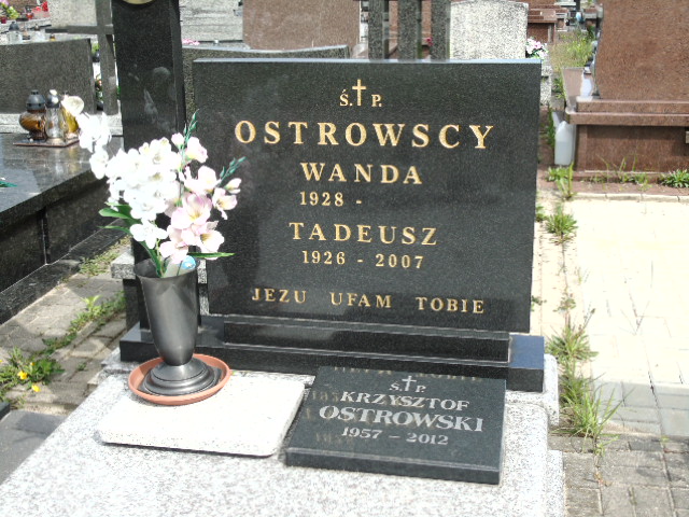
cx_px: 344
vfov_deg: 31.5
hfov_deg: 41.2
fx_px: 916
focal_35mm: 46
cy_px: 258
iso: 80
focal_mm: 8.2
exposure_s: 1/400
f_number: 4.1
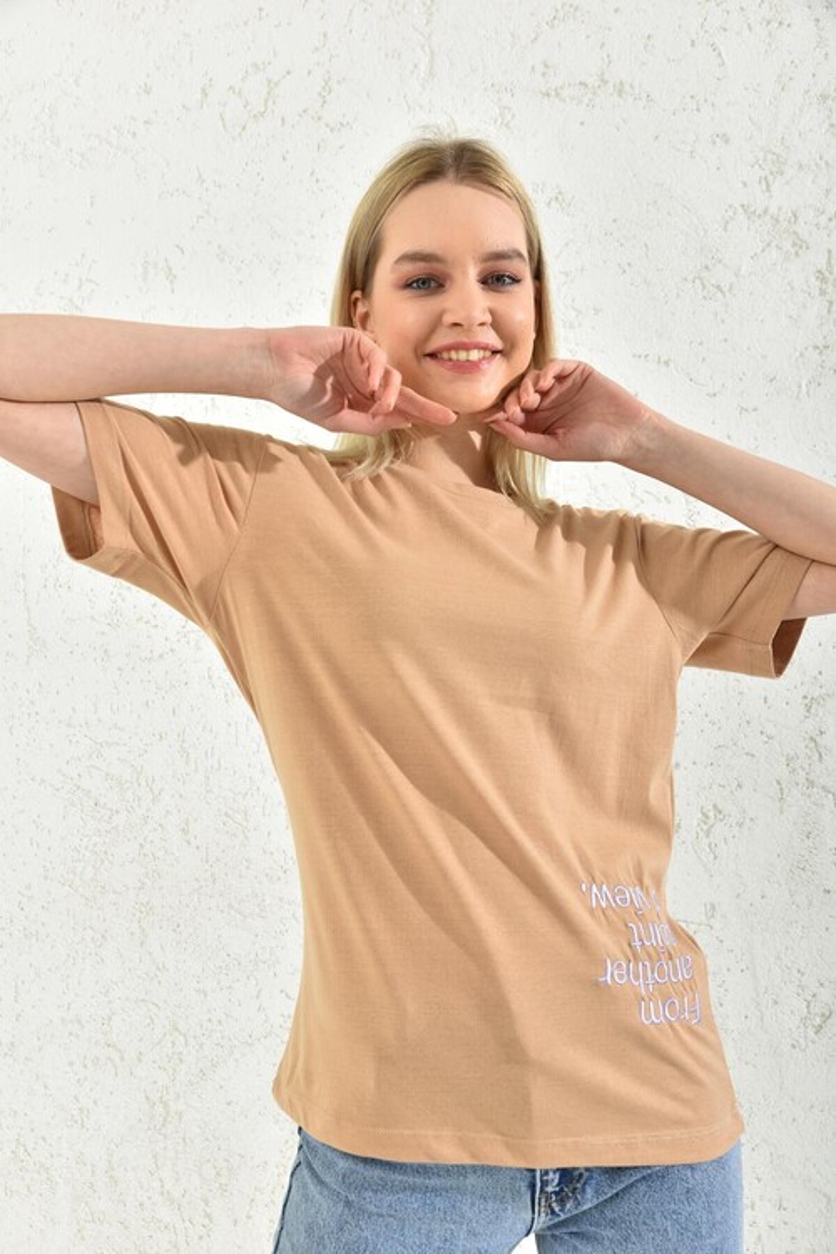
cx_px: 418
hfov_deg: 37.9
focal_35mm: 35
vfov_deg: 54.4
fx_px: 1219
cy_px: 627
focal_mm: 35
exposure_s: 1/160
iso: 100
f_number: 7.1
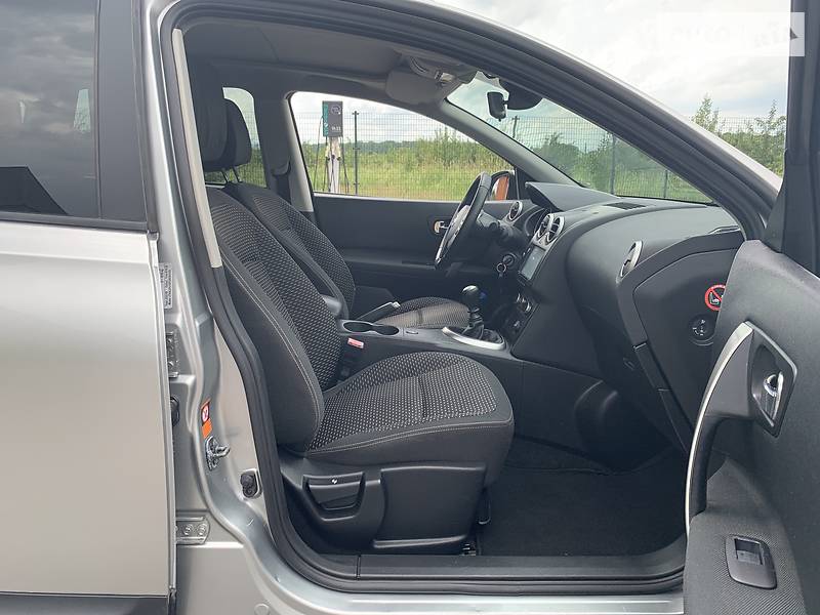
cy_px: 308
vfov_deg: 53.1
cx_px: 410
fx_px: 616
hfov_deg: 67.3
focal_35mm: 26
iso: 25
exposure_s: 1/385
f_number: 1.8
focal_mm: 4.2
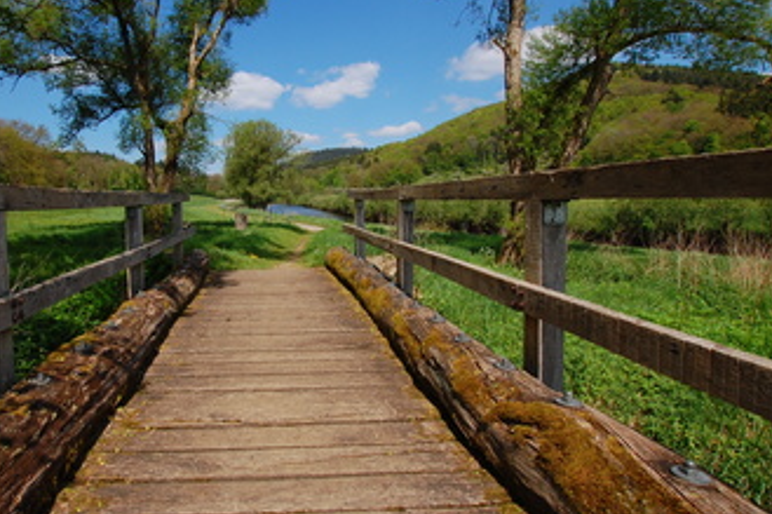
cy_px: 232
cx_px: 272
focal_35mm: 21
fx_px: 450
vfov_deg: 59.3
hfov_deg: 79.2
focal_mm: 10
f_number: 11
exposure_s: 1/200
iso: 200
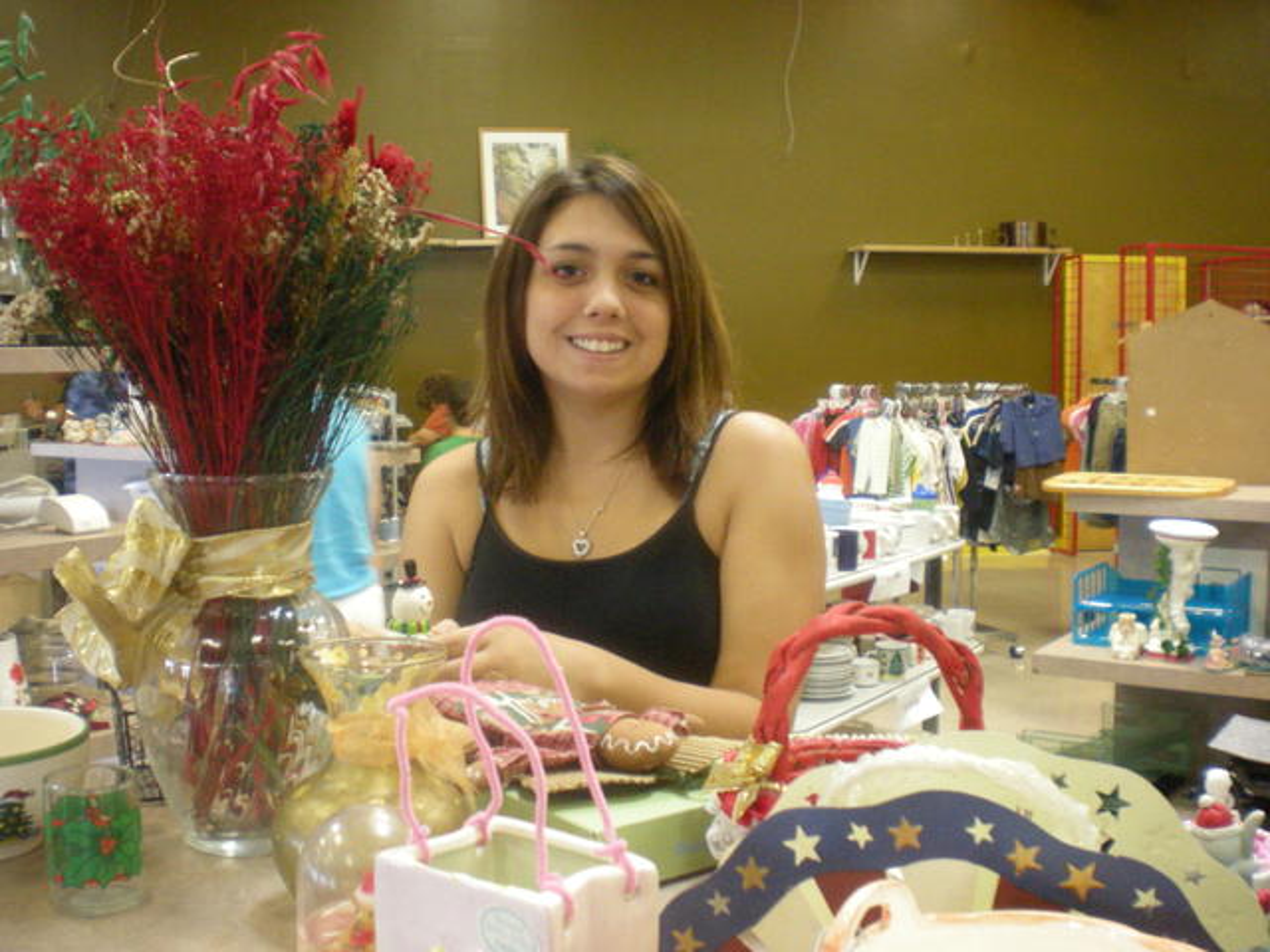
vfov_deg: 37.7
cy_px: 476
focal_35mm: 38
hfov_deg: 49.0
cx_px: 635
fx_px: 1394
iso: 400
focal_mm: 6.3
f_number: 3.1
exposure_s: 1/10.7
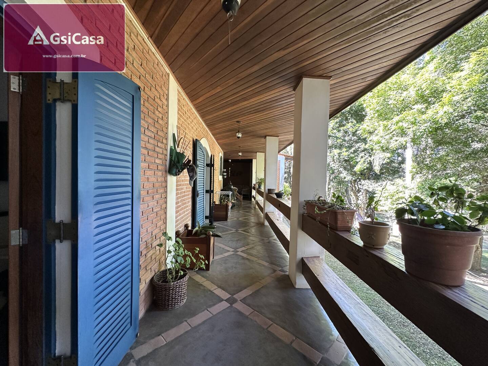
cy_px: 183
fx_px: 197
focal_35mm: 14
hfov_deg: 102.1
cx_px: 244
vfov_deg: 85.7
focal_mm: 2.22
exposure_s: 1/99
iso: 250
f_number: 2.2
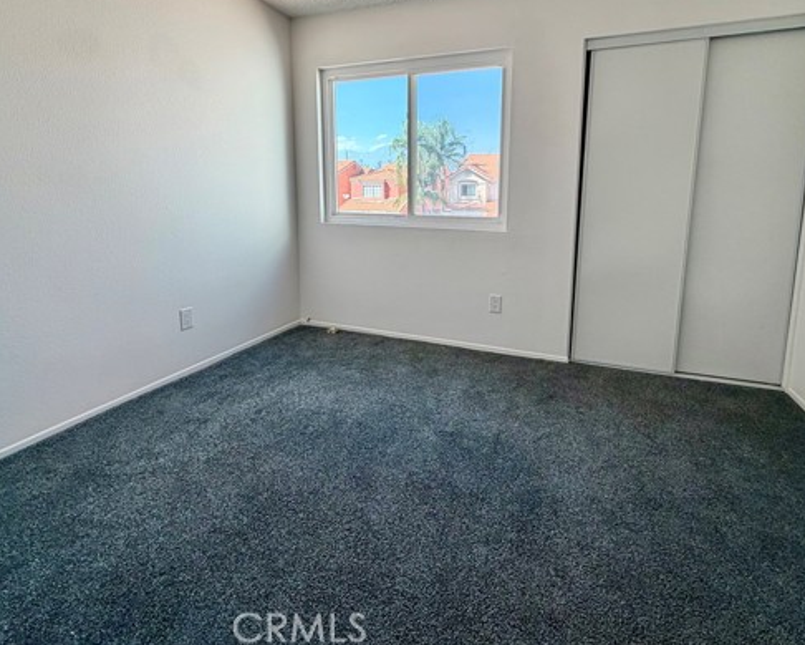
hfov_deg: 86.3
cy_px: 254
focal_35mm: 18
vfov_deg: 72.9
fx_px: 429
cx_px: 422
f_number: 2.2
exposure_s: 1/121
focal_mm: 2.22
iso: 80
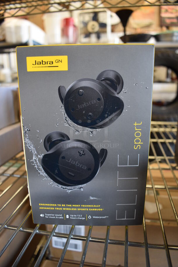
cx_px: 89
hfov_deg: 48.0
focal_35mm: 27
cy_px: 134
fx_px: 200
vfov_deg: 67.3
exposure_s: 1/60
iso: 800
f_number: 4.5
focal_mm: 18
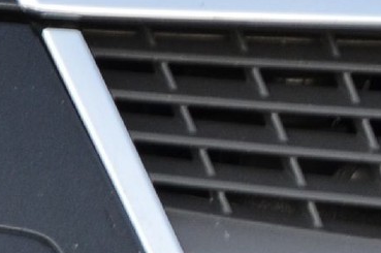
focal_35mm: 995
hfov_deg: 2.1
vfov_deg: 1.4
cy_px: 141
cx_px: -752
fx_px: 10516
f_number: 9
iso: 560
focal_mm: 98
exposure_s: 1/30
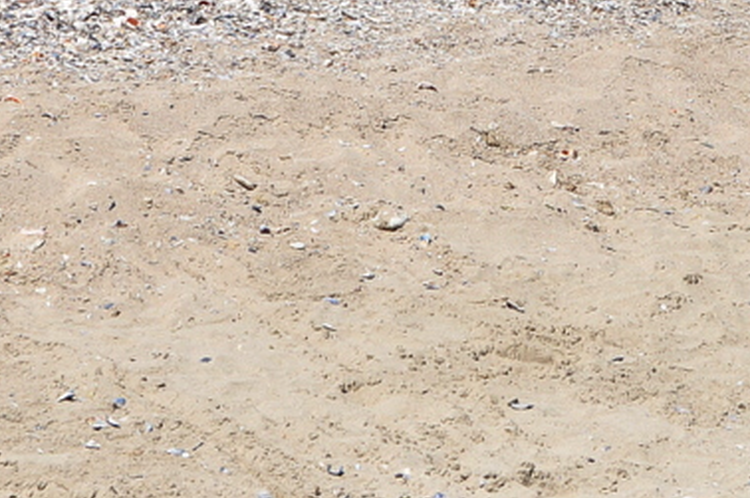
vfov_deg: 9.3
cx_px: 530
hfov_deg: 14.3
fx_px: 2975
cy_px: -291
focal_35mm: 143
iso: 400
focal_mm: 30
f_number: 11
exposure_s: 1/500
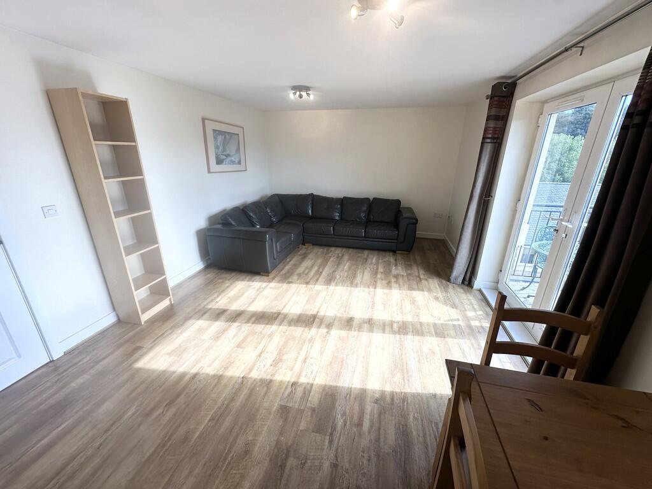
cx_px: 326
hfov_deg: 102.1
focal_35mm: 14
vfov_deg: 85.7
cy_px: 244
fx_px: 264
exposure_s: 1/142
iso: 40
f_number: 2.2
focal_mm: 2.22
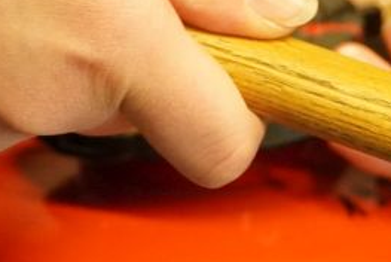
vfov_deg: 3.7
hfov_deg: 5.6
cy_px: 147
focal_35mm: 369
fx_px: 4012
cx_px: 471
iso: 2500
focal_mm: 54
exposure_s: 1/80
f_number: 5
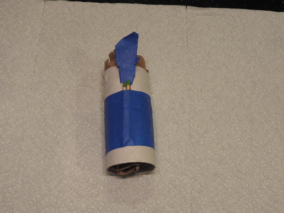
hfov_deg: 38.2
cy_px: 106
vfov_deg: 29.1
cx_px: 142
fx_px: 410
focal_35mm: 50
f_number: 4
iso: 250
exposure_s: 1/30
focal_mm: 9
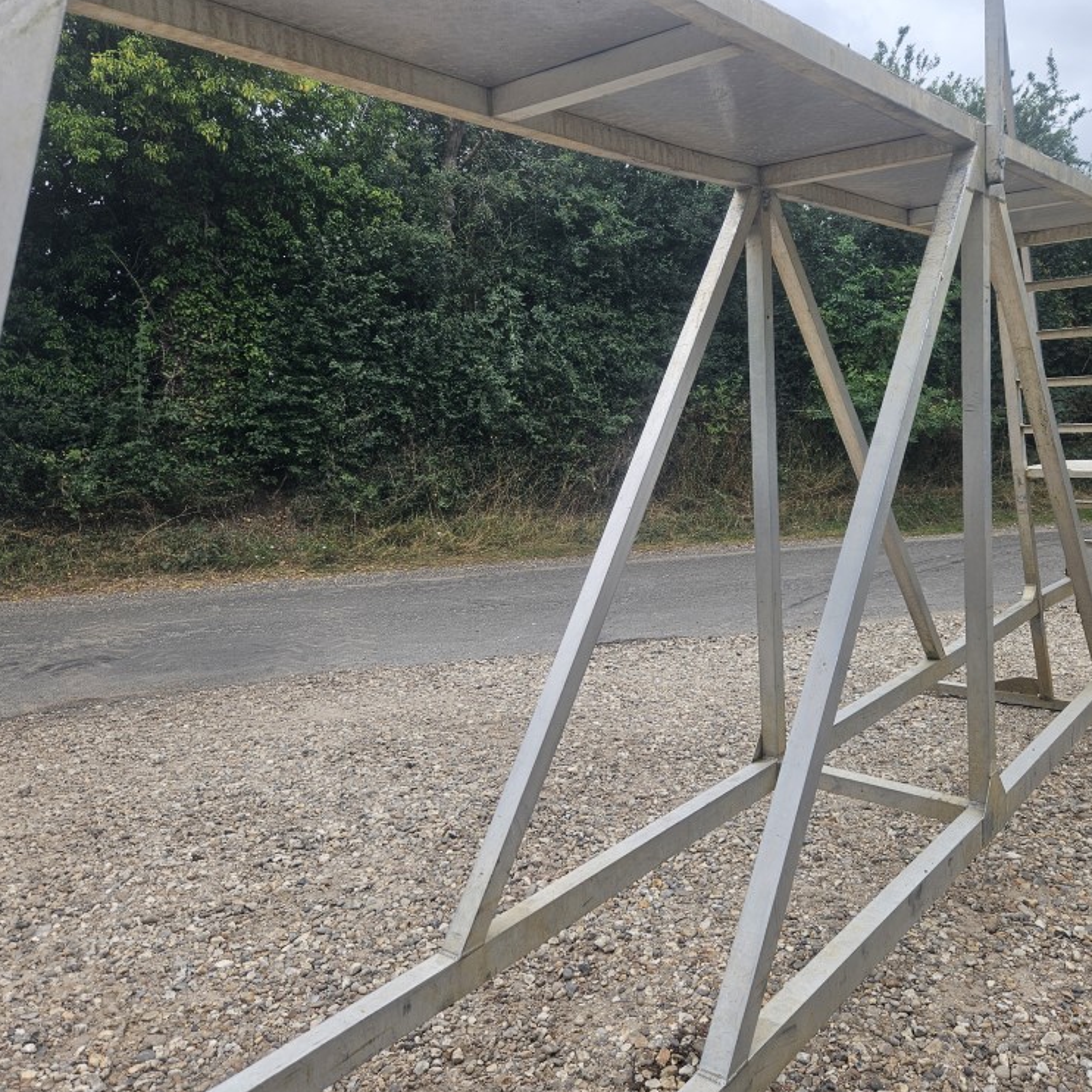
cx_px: 626
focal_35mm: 28
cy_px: 532
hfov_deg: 57.1
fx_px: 999
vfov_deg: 57.3
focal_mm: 5.4
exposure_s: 1/694
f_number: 1.8
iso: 25
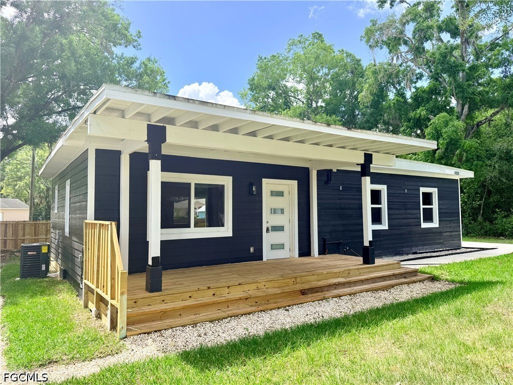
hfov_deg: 71.6
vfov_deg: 56.8
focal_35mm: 24
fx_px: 356
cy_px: 192
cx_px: 256
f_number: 1.78
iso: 100
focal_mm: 6.76
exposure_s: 1/1901
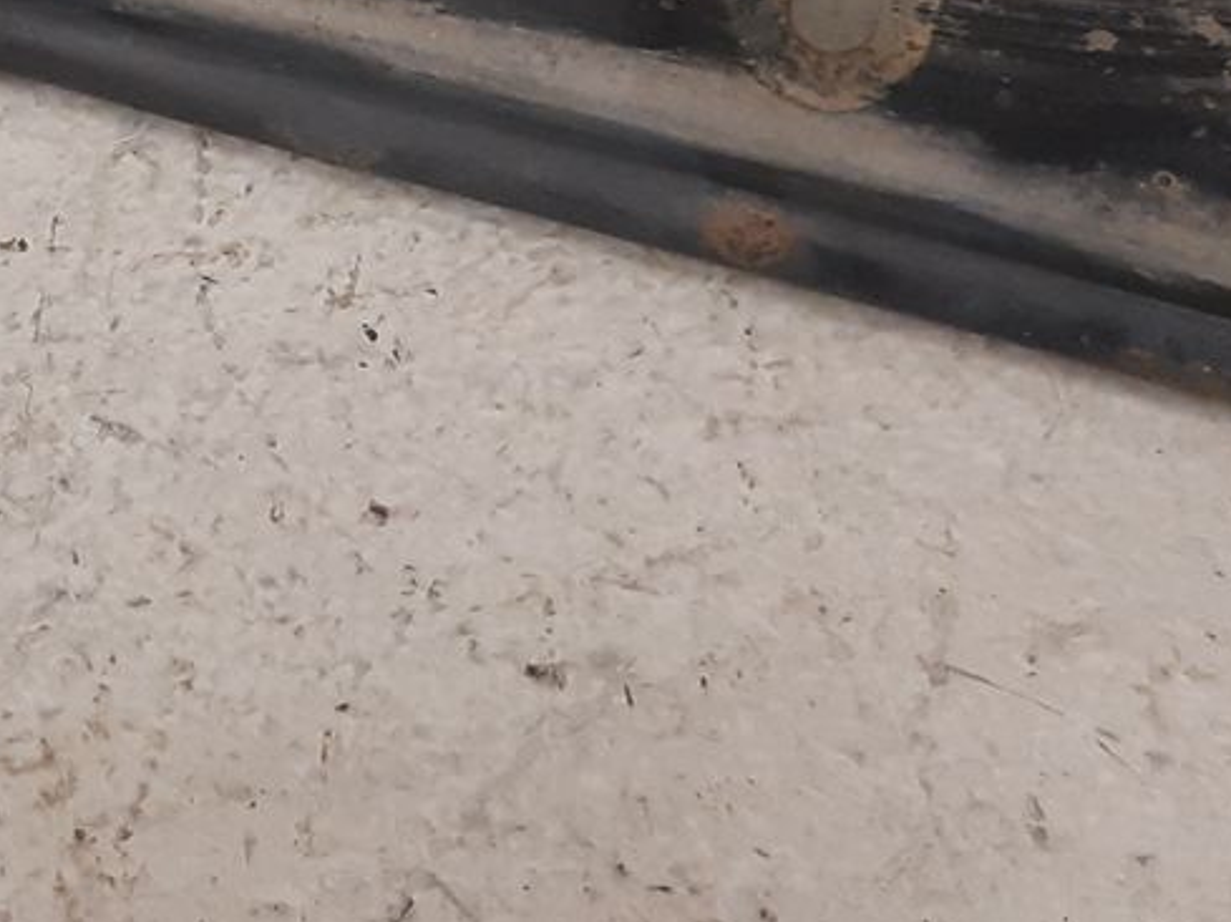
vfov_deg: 13.2
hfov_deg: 17.6
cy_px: -232
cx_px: 13
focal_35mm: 109
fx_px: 3873
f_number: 1.7
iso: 200
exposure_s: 1/50
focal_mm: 3.93
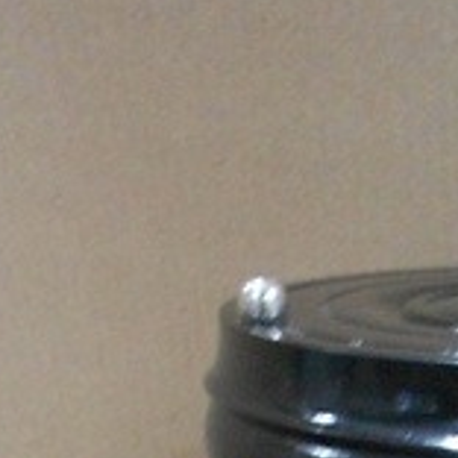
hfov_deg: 17.0
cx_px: 546
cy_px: 870
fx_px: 1467
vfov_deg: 15.0
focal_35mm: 98
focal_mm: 4.6
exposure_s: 1/5
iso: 400
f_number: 3.2
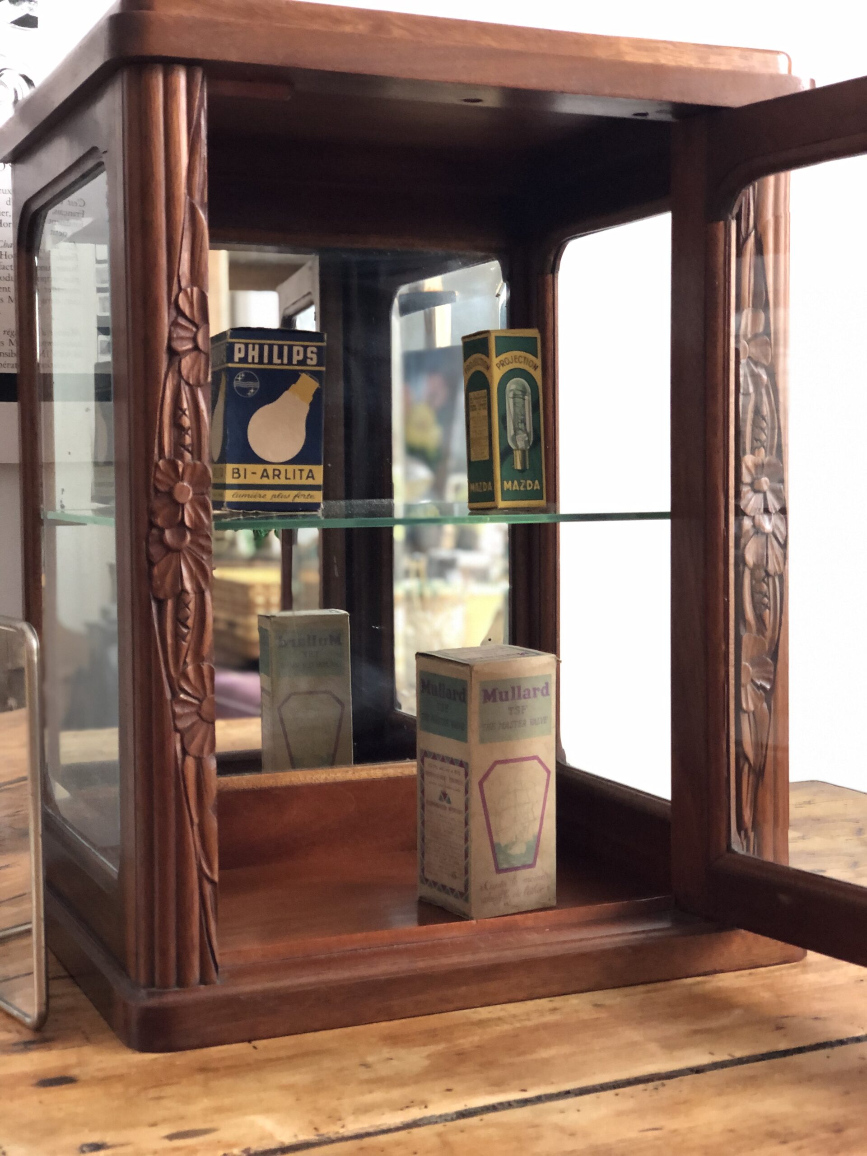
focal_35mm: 52
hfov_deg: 28.0
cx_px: 434
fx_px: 1737
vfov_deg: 36.8
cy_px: 578
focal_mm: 6
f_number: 2.4
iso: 160
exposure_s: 1/12
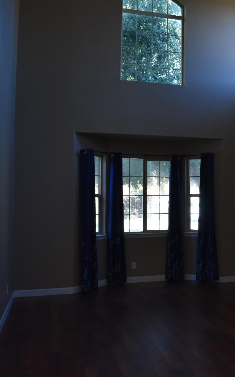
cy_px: 189
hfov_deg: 28.4
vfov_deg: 47.2
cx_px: 243
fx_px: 431
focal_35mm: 42
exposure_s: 1/200
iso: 800
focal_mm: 18
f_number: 3.5
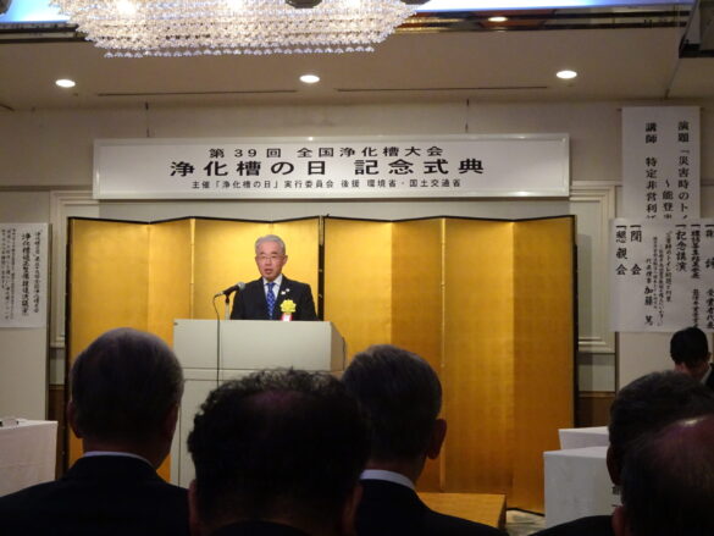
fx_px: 1403
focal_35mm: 68
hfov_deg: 28.6
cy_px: 268
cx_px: 357
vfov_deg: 21.6
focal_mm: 11.66
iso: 800
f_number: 4.5
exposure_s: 1/60
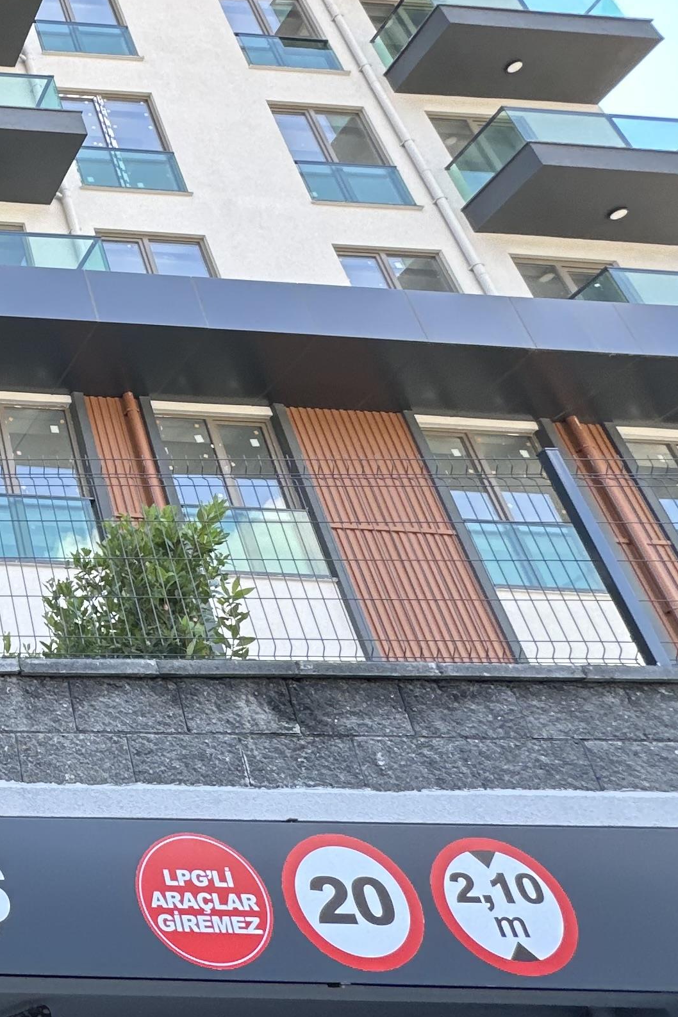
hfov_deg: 25.6
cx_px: -370
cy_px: 491
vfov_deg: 51.9
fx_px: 1045
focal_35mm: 37
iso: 40
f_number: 2.2
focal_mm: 2.22
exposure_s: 1/191
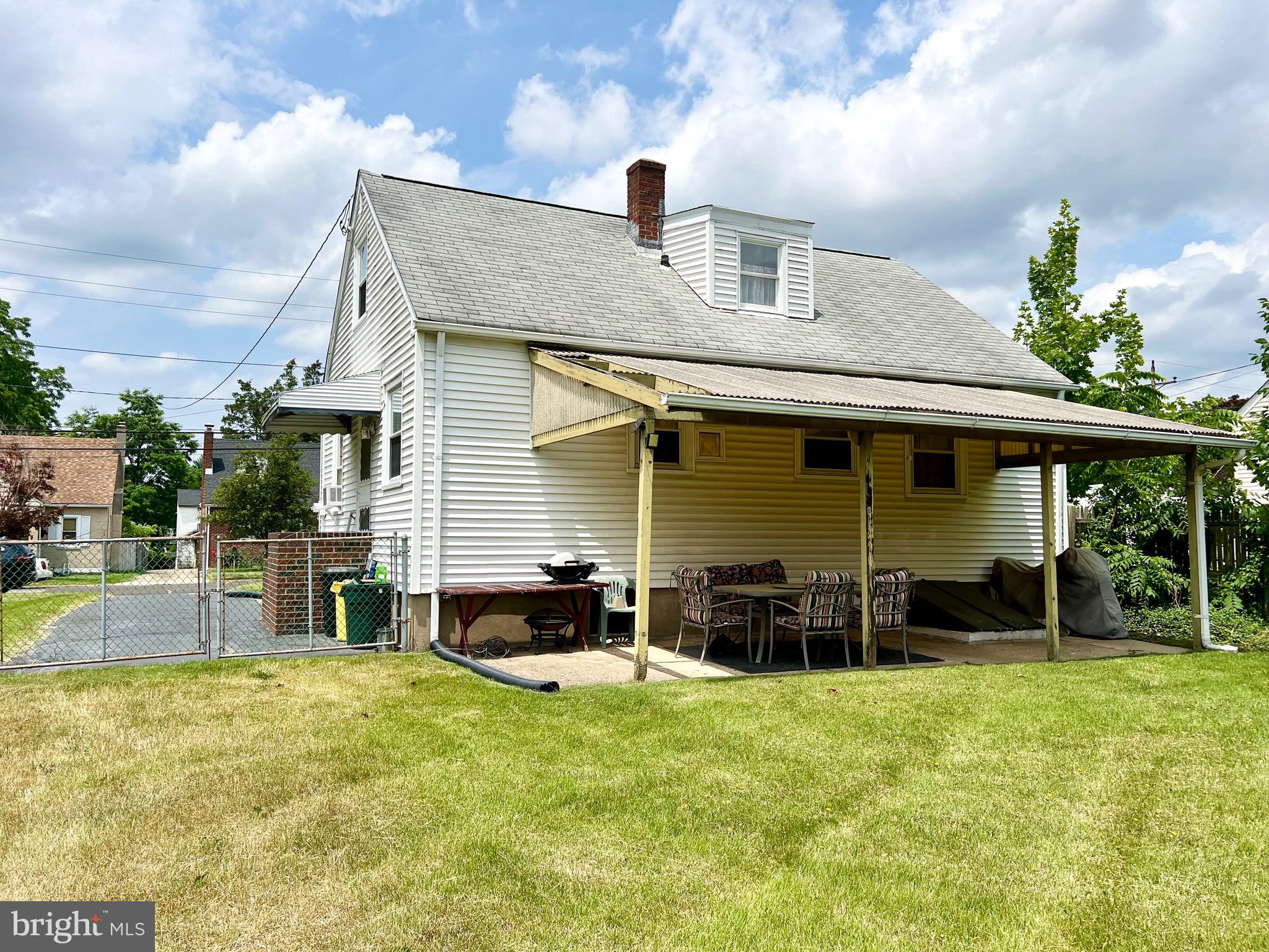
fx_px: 953
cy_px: 476
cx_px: 634
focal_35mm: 26
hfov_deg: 67.3
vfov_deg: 53.1
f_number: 1.5
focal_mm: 5.7
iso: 50
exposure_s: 1/7463
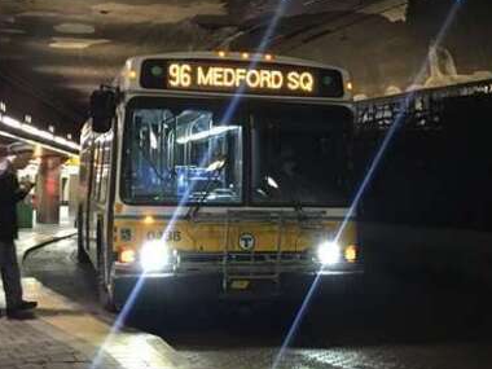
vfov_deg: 23.9
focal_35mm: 61
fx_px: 867
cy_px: 133
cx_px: 302
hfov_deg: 31.6
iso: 250
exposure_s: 1/15
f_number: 2.2
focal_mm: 4.15
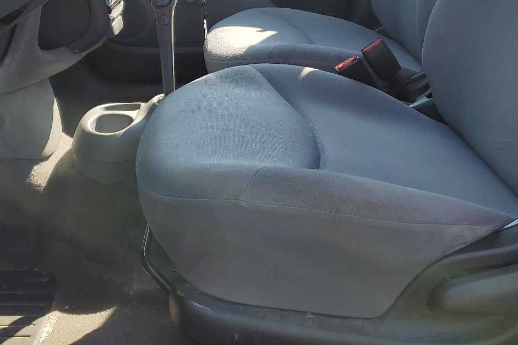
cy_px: 53
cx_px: 194
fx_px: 662
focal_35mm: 46
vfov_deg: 28.4
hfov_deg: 42.4
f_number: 1.5
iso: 50
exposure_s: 1/833
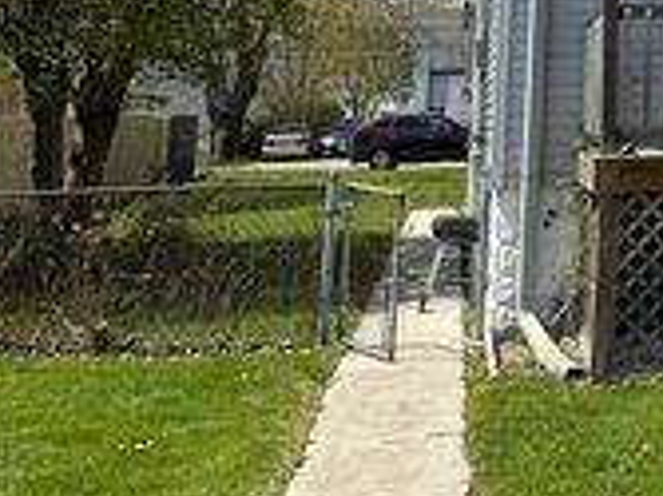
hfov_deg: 22.9
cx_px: 941
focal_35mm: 72
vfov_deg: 19.0
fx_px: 1378
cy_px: -133
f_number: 1.78
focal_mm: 6.86
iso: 80
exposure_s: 1/4016
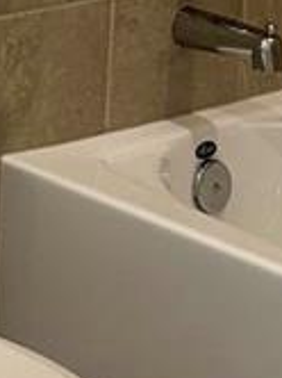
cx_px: -189
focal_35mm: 174
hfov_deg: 8.3
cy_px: -189
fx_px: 1895
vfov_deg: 10.9
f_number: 1.78
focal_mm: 6.86
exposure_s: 1/120
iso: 125
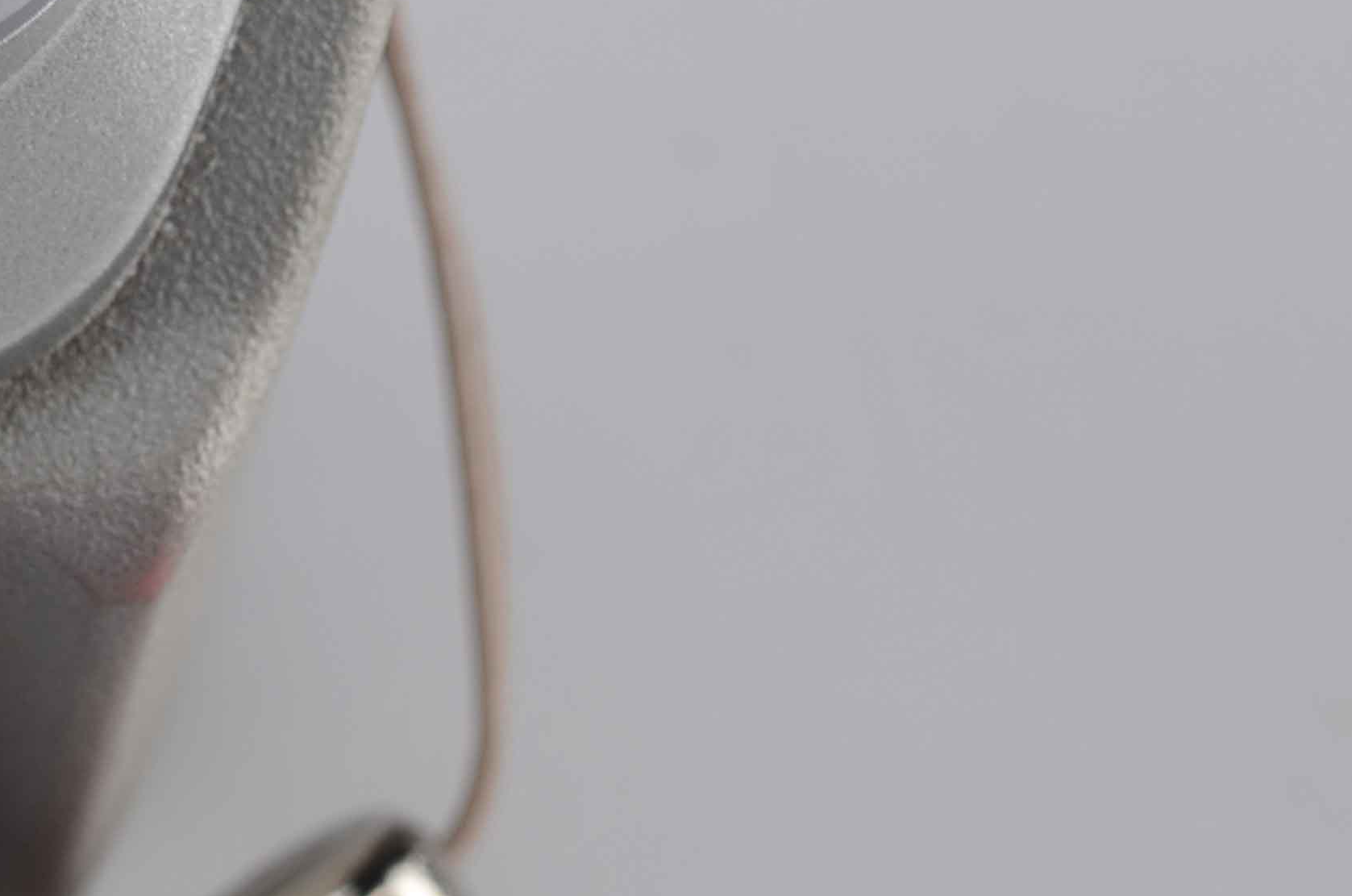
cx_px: -609
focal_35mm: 242
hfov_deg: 8.3
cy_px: -334
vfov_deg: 5.6
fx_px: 9088
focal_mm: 55
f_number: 11
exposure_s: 1/80
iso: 100
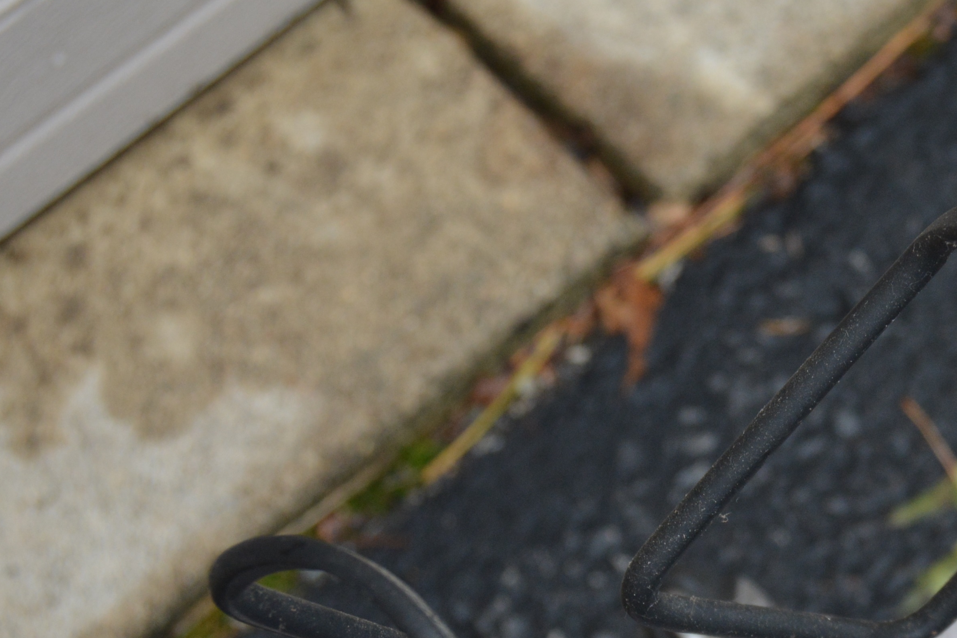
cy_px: 414
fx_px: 3217
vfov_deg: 11.3
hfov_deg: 16.6
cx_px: 964
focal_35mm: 121
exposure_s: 1/125
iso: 400
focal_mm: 32
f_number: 5.6
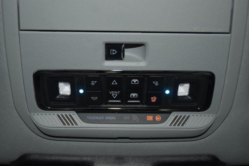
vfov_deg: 26.5
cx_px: 124
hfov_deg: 38.9
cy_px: 83
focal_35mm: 51
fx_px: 353
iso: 450
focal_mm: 34
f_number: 4
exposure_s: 1/60
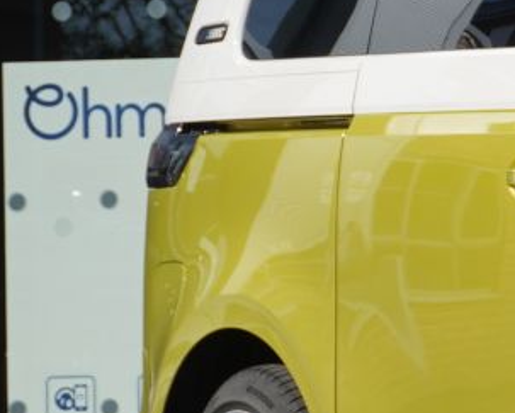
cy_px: 201
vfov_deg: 5.4
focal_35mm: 289
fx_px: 4416
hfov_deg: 6.3
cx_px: 1293
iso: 100
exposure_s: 1/250
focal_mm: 39
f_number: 6.3
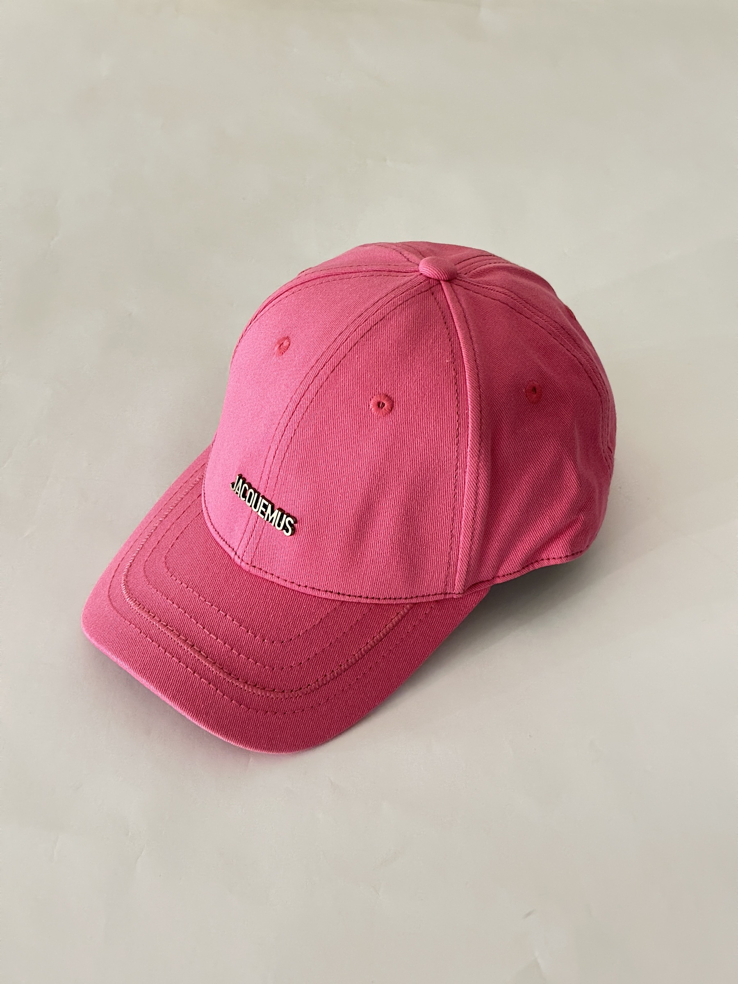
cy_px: 492
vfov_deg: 39.7
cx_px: 369
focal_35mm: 48
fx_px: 1364
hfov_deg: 30.3
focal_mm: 6.86
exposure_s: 1/15
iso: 1250
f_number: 1.78
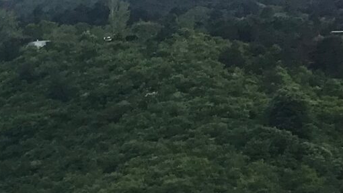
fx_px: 1392
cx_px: -516
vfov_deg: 7.6
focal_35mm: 153
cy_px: 376
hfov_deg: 11.3
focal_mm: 3.99
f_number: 1.8
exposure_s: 1/714
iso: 20
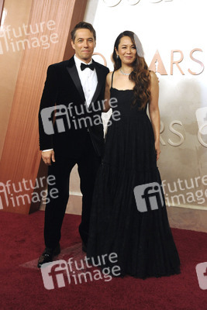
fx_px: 388
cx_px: 104
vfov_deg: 43.6
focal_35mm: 45
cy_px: 155
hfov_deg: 29.9
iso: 2500
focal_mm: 45
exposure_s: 1/250
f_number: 7.1
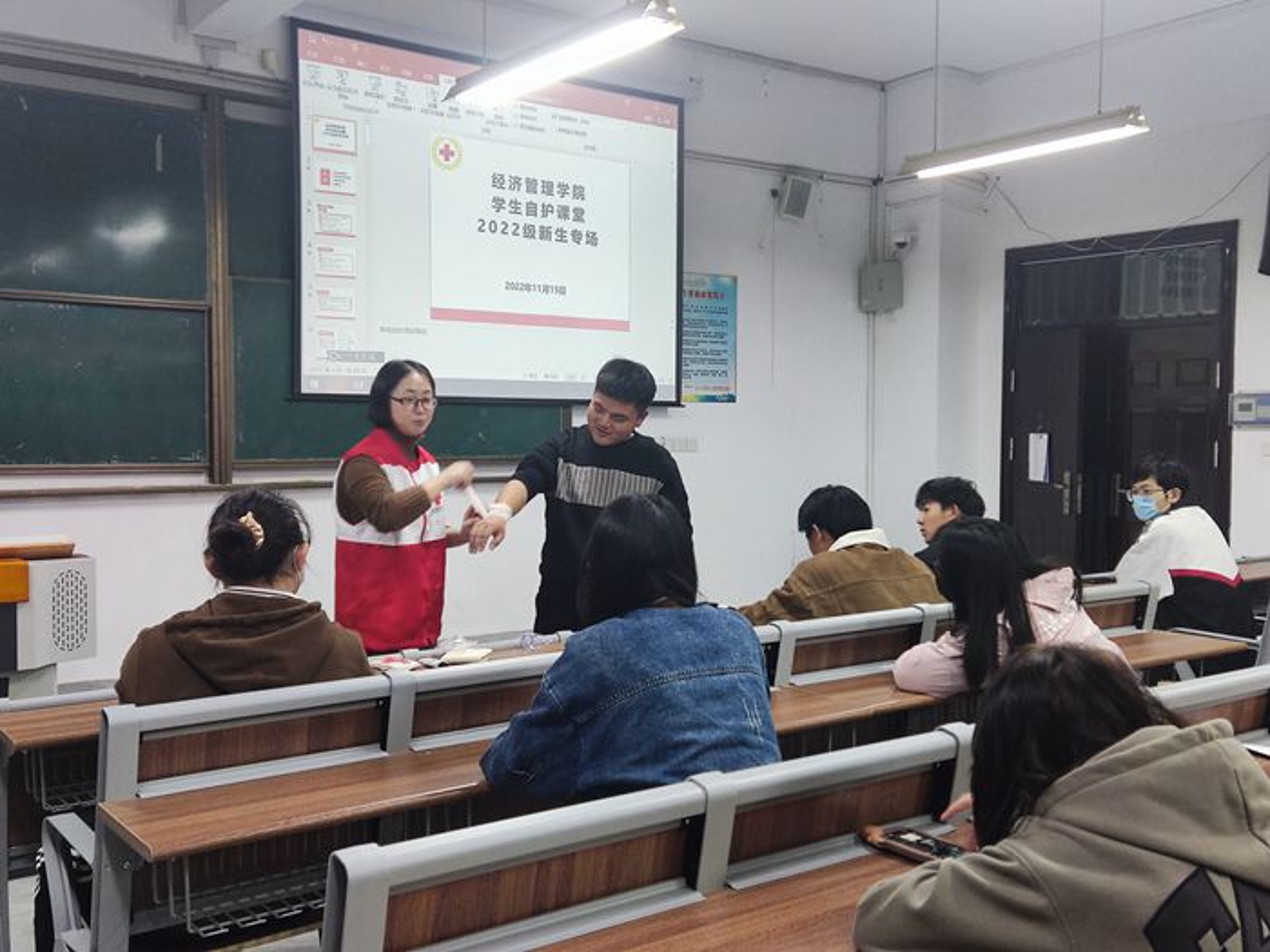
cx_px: 635
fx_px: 1284
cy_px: 476
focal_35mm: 35
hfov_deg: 52.6
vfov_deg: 40.7
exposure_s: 1/50
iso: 453
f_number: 1.79
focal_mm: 4.71
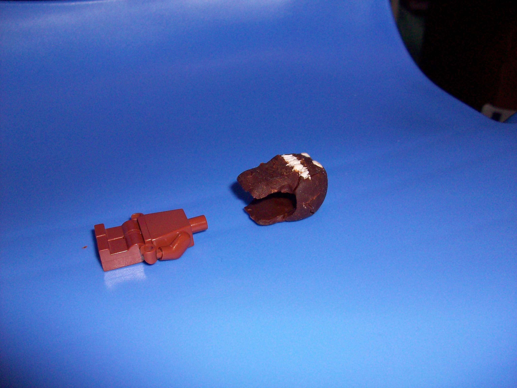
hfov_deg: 54.0
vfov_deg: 41.8
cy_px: 194
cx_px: 258
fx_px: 508
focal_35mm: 34
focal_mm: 5.7
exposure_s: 1/60
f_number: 2.8
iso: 160
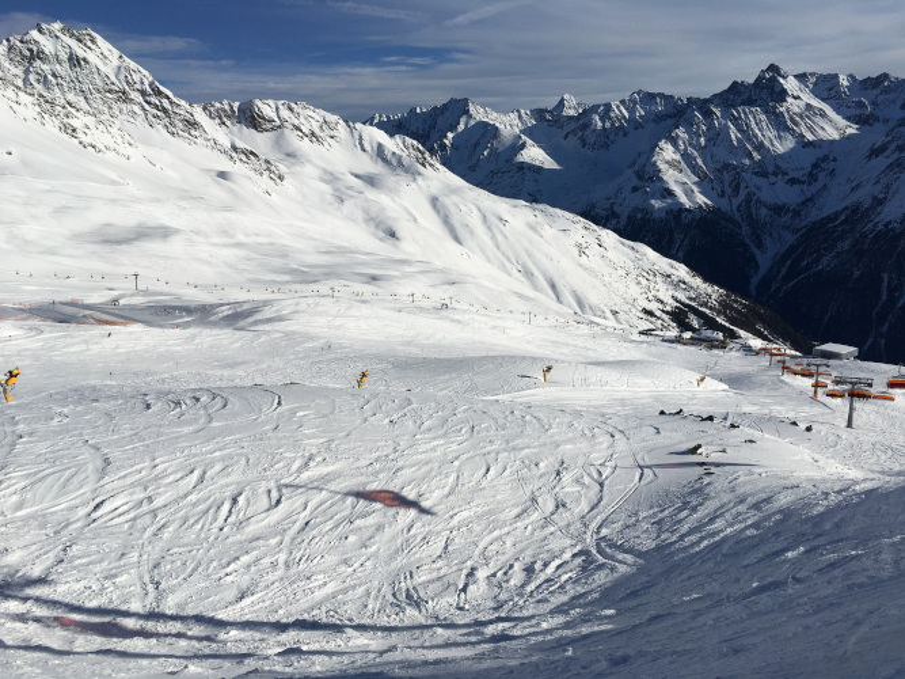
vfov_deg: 48.2
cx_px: 452
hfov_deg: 61.7
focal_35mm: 29
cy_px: 340
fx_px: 758
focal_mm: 4.15
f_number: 2.2
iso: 25
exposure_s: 1/6410
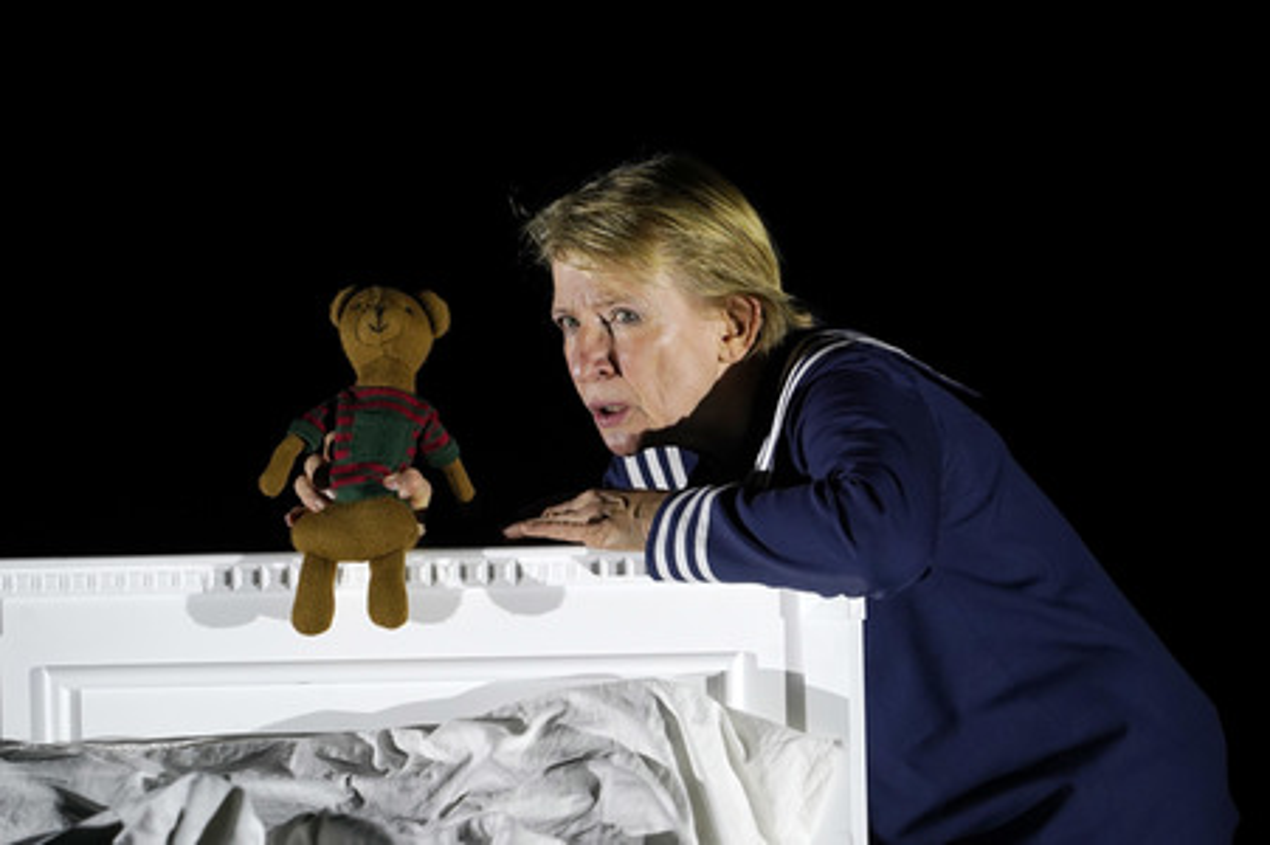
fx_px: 21151
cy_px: 422
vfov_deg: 2.3
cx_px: 635
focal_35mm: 600
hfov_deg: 3.4
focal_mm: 600
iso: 1600
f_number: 8
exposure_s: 1/400
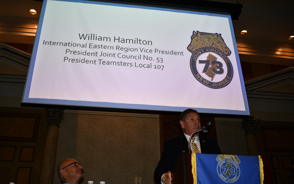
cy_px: 98
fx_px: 280
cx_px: 146
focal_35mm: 35
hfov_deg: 55.3
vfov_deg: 36.3
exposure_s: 1/125
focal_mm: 23
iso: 320
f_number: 3.8
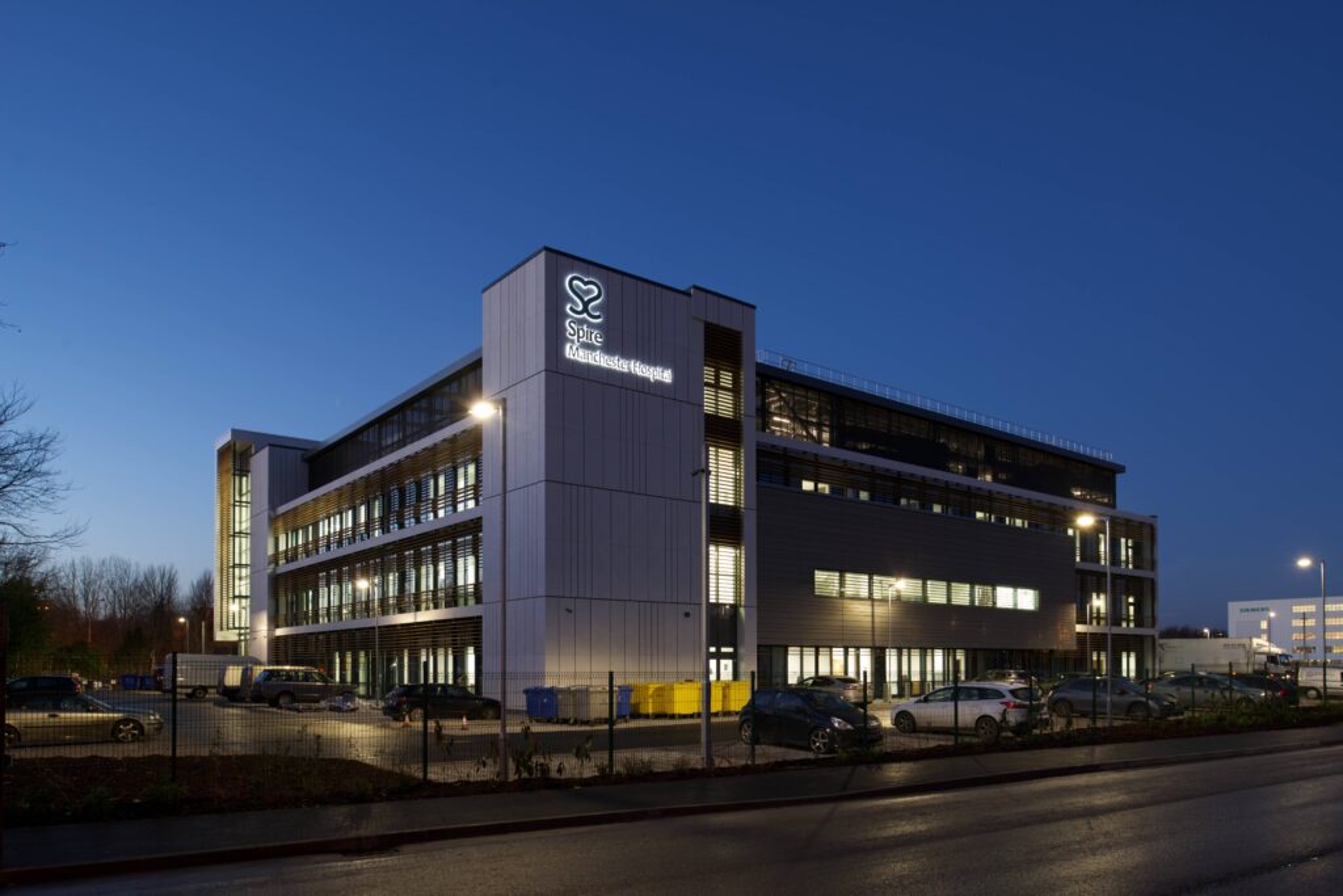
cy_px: 448
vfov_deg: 53.1
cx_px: 672
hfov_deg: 73.7
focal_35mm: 24
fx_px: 895
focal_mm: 24
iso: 50
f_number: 8
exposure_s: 5
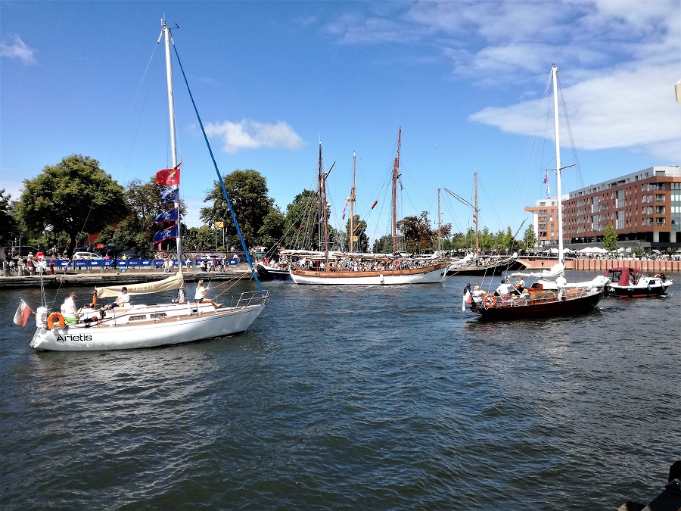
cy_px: 256
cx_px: 340
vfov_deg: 51.4
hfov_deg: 65.3
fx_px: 531
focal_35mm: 27
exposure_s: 1/978
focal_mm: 3.79
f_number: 2
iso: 50
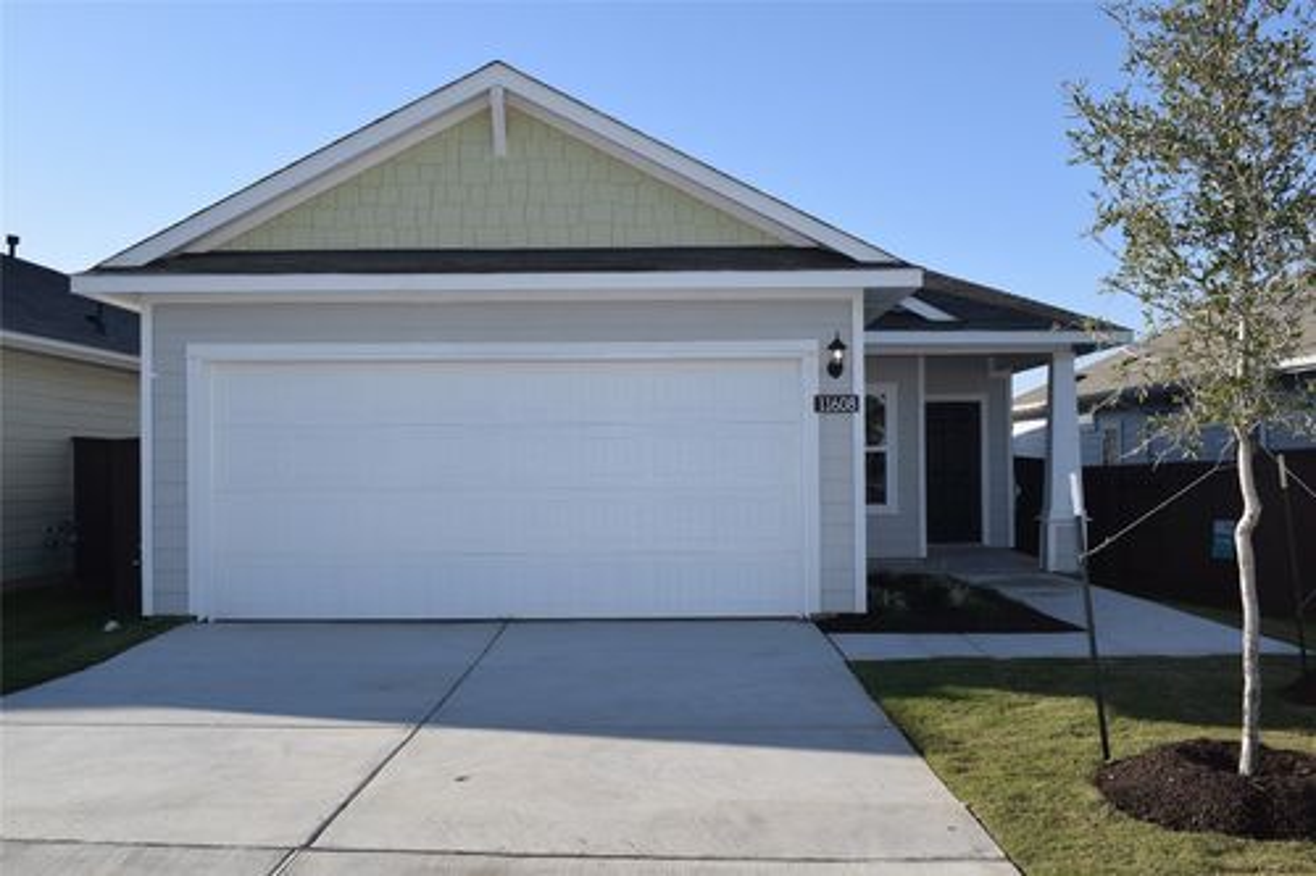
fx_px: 1315
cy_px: 438
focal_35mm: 36
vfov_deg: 36.8
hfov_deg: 53.1
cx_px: 658
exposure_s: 1/320
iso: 200
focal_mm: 24
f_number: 9
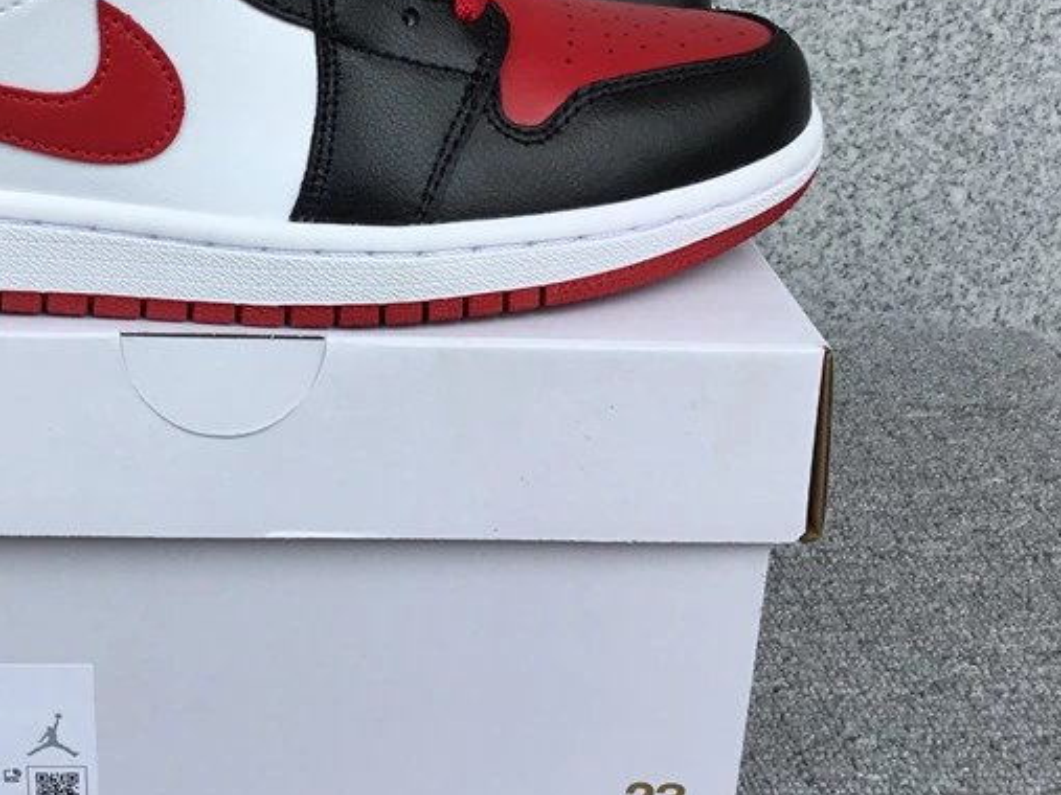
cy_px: 206
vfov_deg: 26.2
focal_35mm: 55
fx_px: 1685
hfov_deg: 33.8
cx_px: 203
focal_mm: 3.3
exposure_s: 1/529
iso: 25
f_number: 2.4
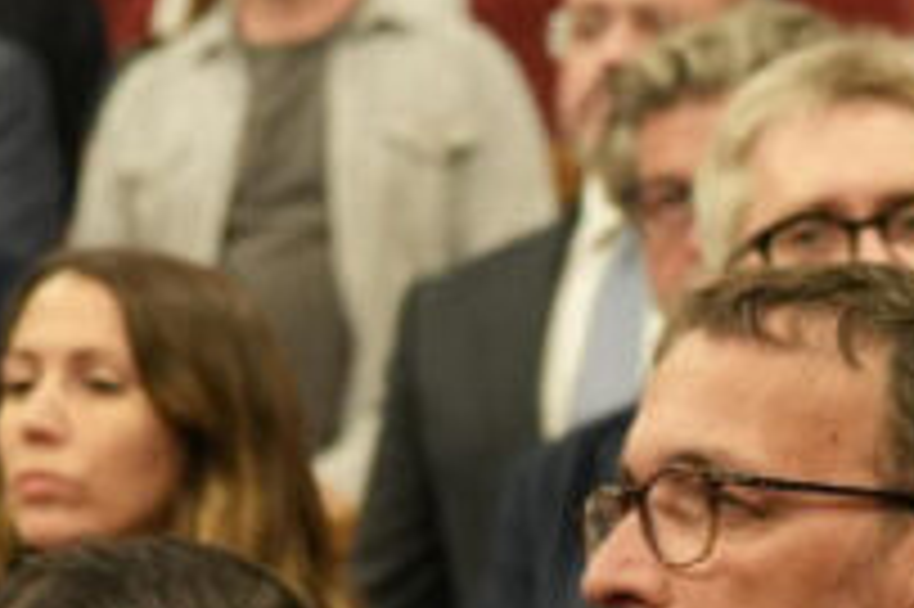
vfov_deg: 3.2
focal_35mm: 426
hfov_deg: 4.8
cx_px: 846
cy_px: 689
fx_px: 10807
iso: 1600
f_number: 4
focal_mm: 70
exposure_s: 1/125
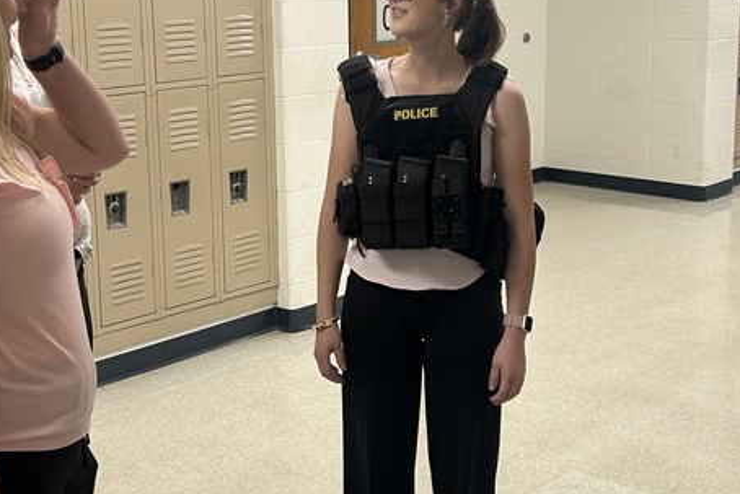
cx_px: 354
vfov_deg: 22.2
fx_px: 1254
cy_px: 199
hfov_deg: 32.9
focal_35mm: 61
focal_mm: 5.7
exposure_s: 1/60
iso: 100
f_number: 1.5
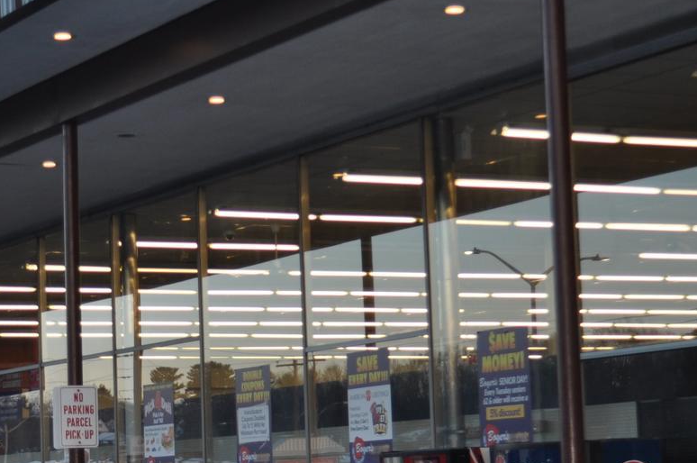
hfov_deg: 17.2
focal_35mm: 119
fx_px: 2301
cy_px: 273
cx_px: 270
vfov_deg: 11.5
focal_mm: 30
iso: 200
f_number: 4.5
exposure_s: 1/200
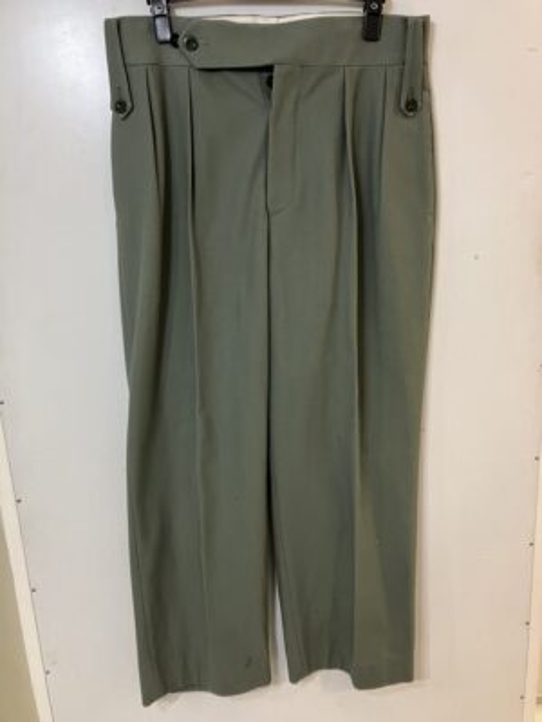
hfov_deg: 49.7
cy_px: 361
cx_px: 271
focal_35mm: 28
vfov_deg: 63.4
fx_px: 585
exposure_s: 1/50
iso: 125
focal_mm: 3.99
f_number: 1.8
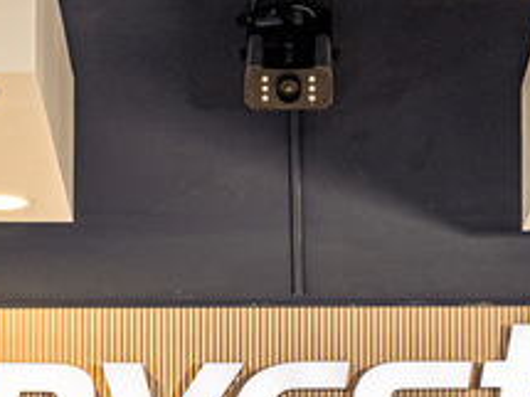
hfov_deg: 8.5
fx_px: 3565
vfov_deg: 6.2
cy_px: 838
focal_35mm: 233
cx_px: 243
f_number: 4
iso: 640
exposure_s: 1/125
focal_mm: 51
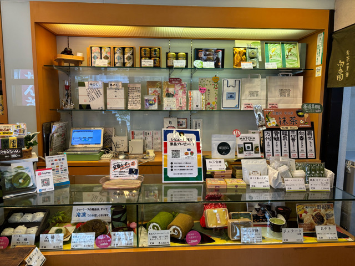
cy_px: 133
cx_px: 178
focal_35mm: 26
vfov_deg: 53.1
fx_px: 267
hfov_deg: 67.3
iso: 125
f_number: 1.6
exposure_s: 1/60
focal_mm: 5.96
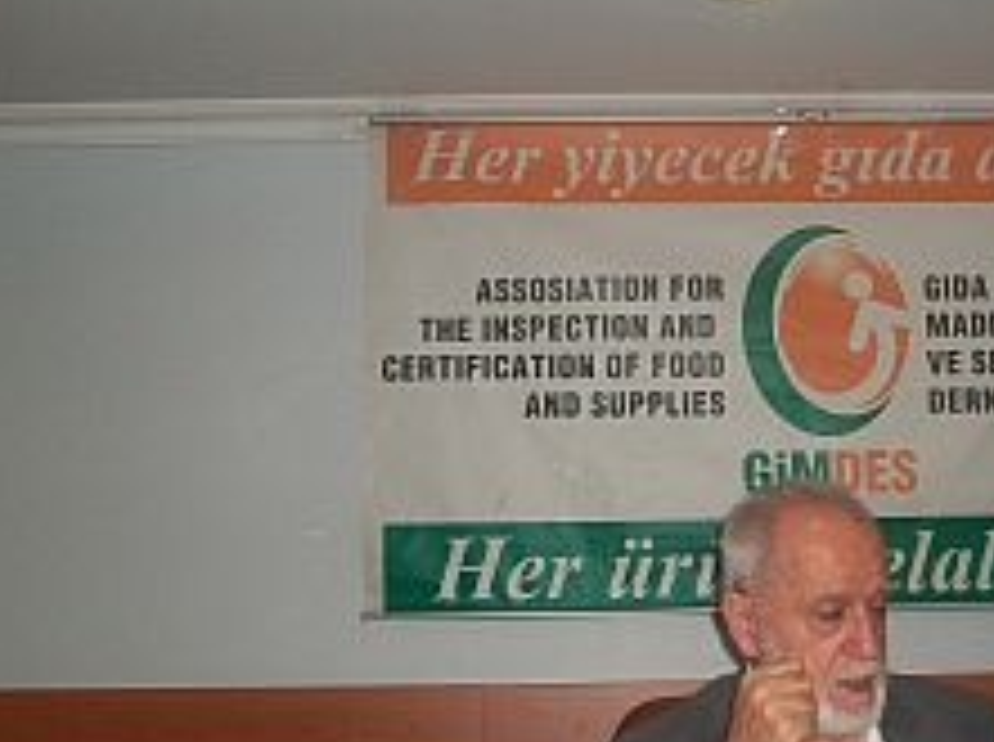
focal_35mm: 54
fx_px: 1548
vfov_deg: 26.9
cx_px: 765
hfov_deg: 34.7
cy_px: 407
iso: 120
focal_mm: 5.7
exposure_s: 1/60
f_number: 2.8
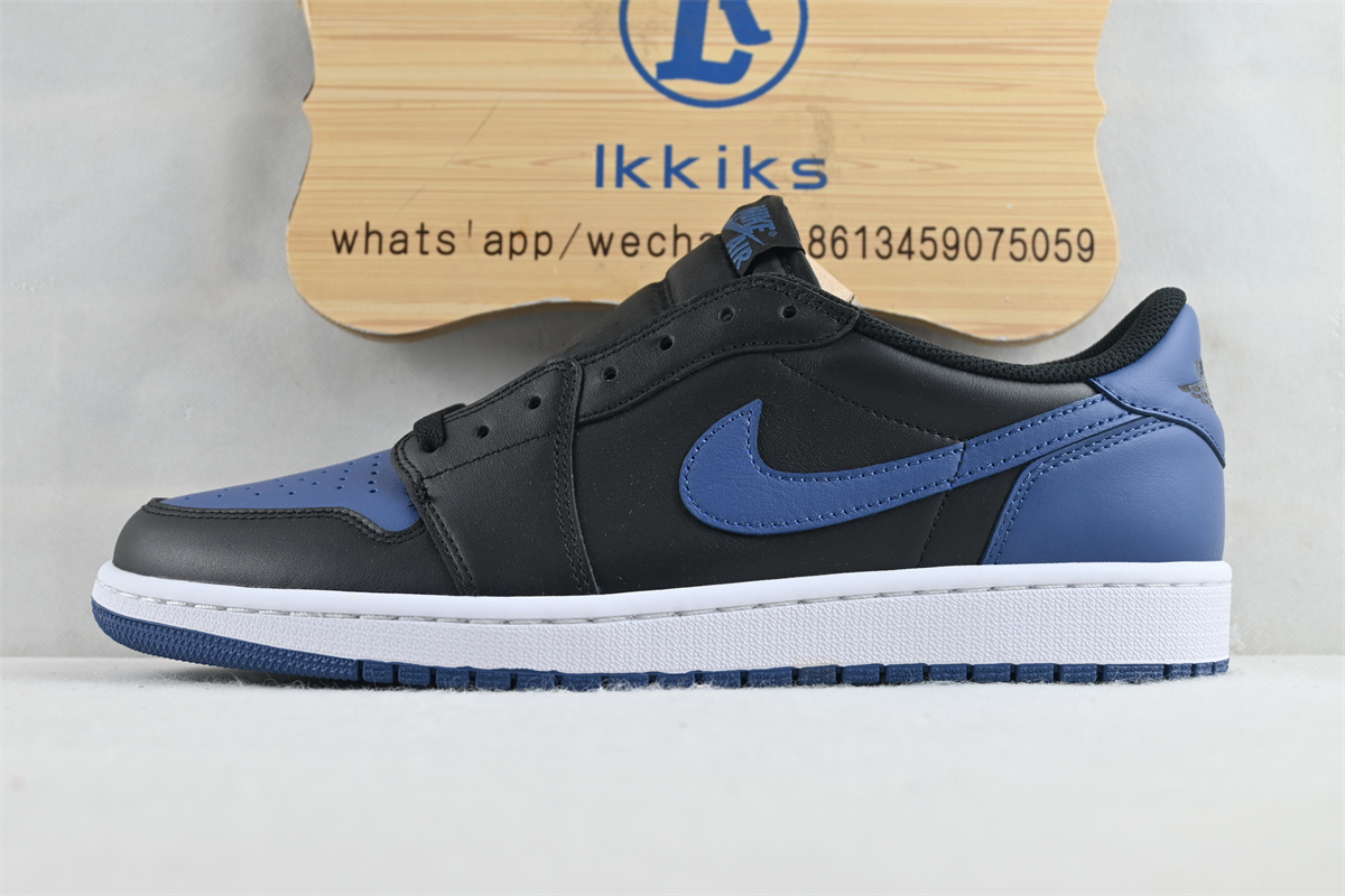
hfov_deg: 41.7
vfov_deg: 28.5
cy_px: 448
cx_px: 672
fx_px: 1765
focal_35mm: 47
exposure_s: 1/30
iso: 100
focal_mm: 31.5
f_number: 5
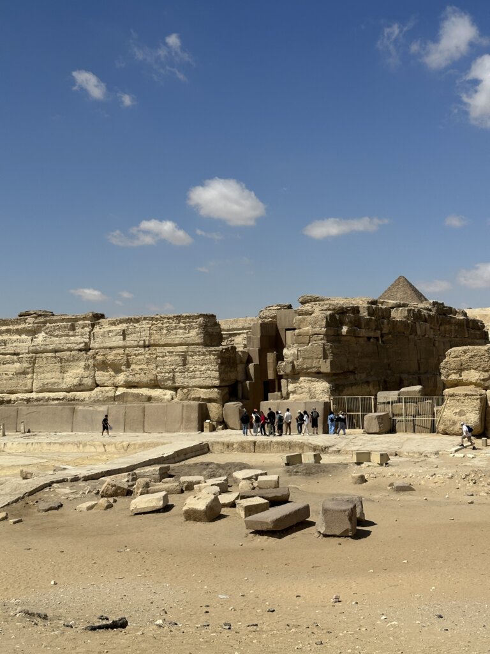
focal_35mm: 48
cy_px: 327
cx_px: 245
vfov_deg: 39.7
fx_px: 906
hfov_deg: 30.3
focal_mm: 6.86
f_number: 1.78
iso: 64
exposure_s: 1/9804
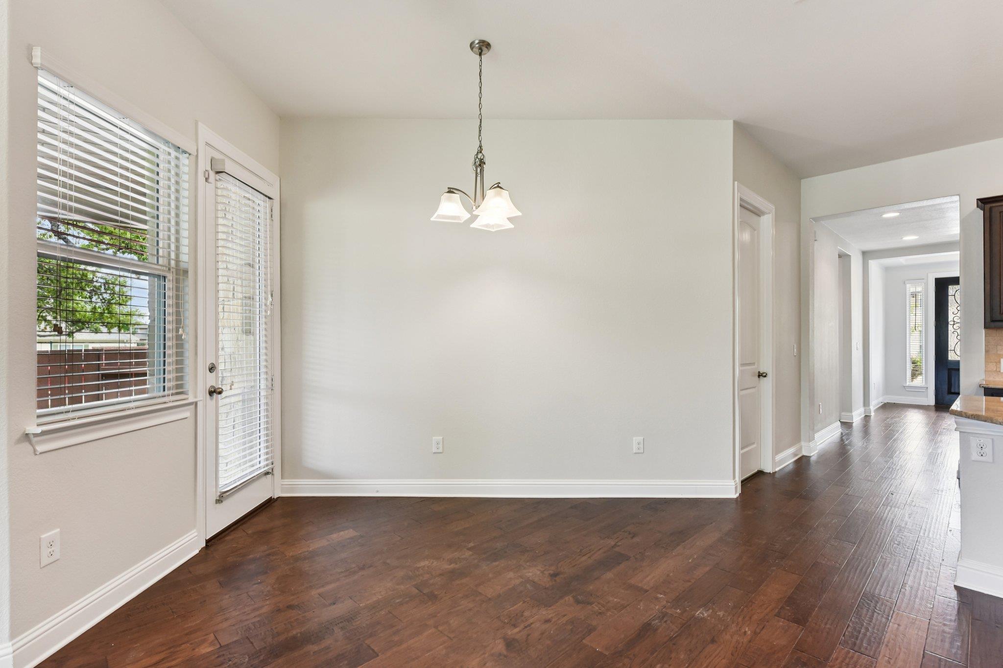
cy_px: 334
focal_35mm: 17
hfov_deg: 93.3
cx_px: 502
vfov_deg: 70.4
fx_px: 474
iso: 360
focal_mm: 17
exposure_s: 1/20
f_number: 8
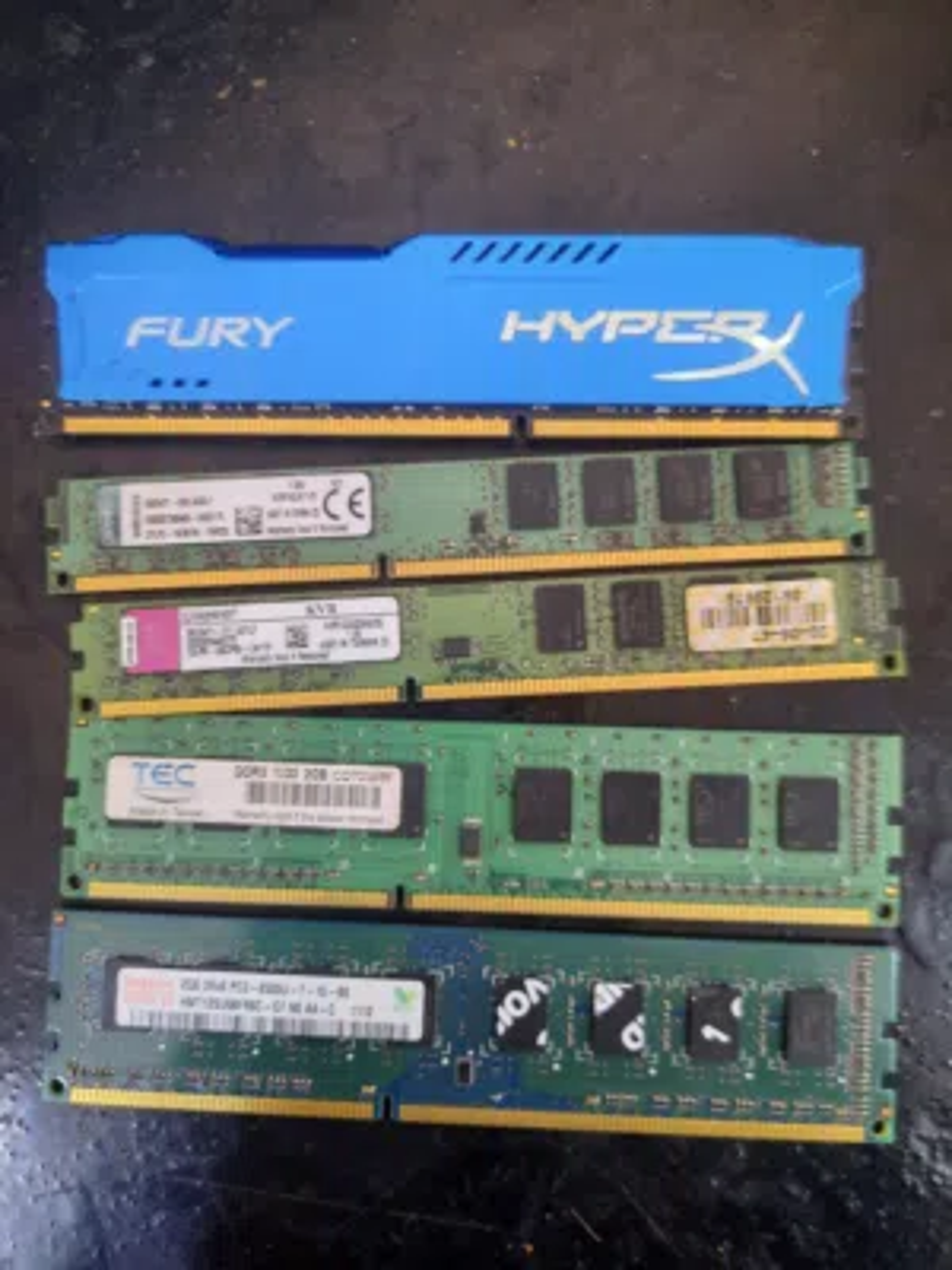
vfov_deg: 69.4
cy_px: 635
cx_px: 476
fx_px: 917
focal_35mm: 25
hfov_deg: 54.9
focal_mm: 4.6
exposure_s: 1/33
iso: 320
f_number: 2
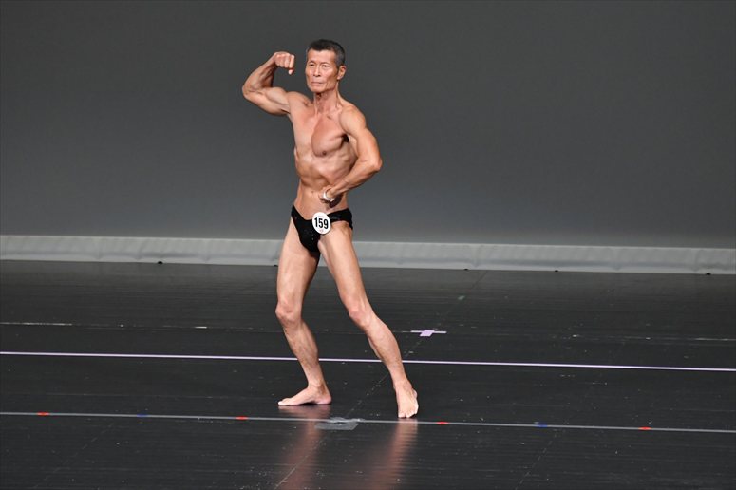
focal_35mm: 315
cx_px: 368
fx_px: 6437
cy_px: 245
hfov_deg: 6.5
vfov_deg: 4.4
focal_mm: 210
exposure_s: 1/400
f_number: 5.6
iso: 4000
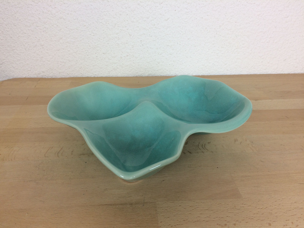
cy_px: 114
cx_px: 152
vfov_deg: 48.2
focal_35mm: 29
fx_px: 255
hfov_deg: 61.7
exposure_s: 1/50
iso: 40
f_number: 2.2
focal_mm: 4.15
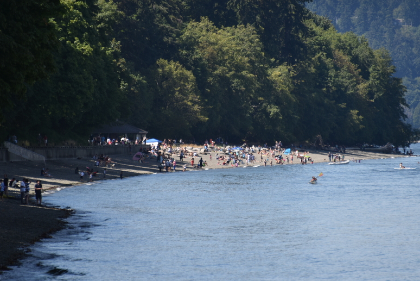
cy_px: 120
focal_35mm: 496
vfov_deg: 2.8
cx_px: 220
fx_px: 5790
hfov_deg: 4.2
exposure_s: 1/640
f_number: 6.3
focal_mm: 300
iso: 100
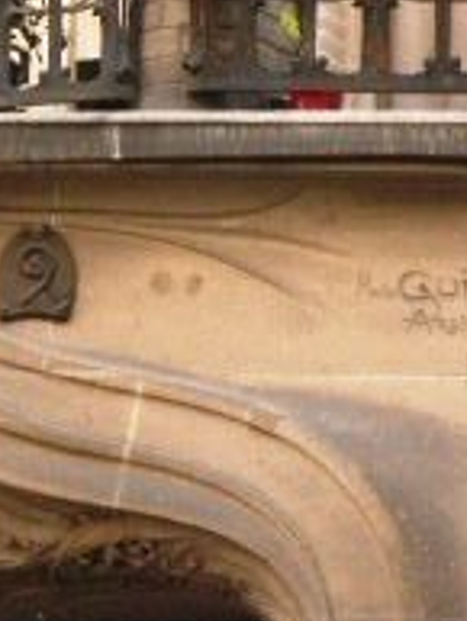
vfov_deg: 8.2
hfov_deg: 6.1
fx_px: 4348
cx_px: -10
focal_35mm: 242
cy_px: 154
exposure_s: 1/250
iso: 400
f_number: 4.7
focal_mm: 13
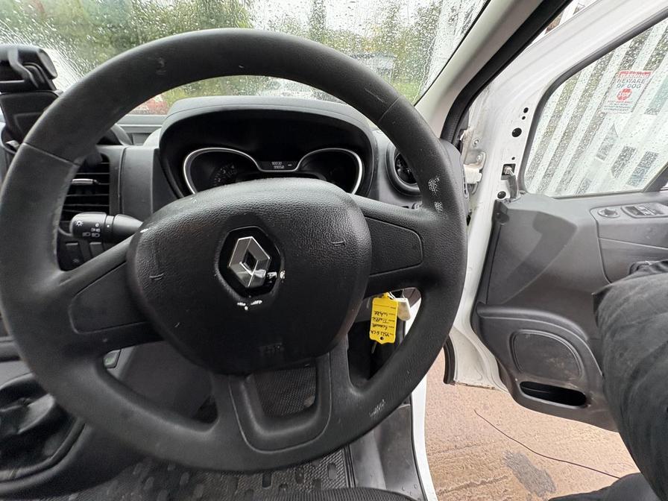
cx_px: 334
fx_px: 270
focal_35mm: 14
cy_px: 250
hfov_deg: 102.1
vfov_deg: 85.7
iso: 200
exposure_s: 1/61
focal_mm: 2.22
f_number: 2.2
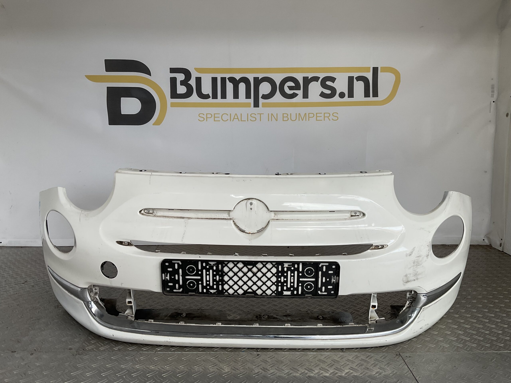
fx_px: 428
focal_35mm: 29
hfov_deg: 61.7
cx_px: 256
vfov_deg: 48.2
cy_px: 192
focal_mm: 3
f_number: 1.8
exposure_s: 1/120
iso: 20
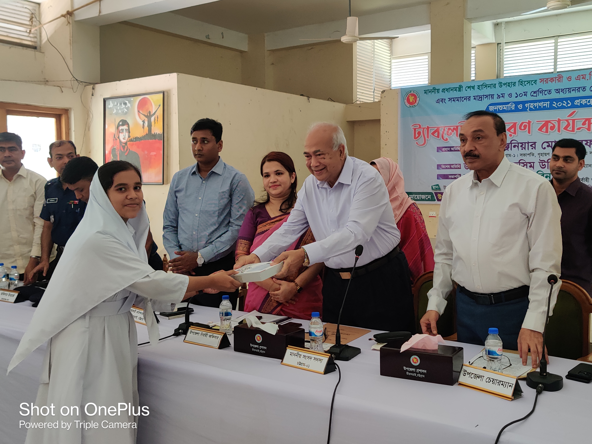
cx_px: 296
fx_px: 462
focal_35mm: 27
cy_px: 222
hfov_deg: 65.3
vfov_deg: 51.4
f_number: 1.65
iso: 400
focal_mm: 4.75
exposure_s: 1/100
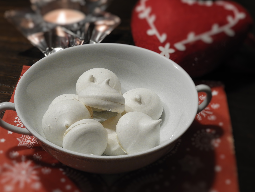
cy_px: 93
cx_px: 116
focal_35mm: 70
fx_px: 516
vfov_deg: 21.0
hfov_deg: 27.8
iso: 400
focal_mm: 10.7
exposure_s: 1/25
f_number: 4.2
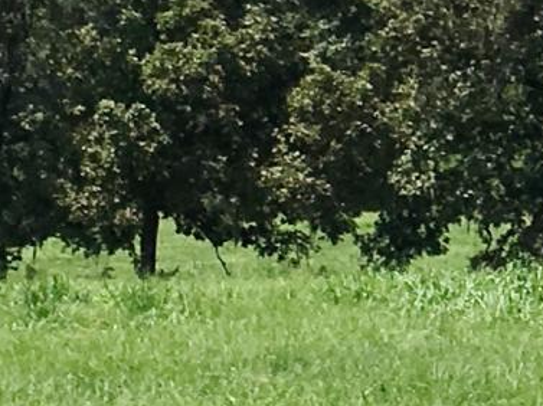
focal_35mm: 231
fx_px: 3620
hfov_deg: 8.3
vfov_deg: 6.4
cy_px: -68
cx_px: 951
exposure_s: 1/2331
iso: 25
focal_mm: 4.15
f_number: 2.2
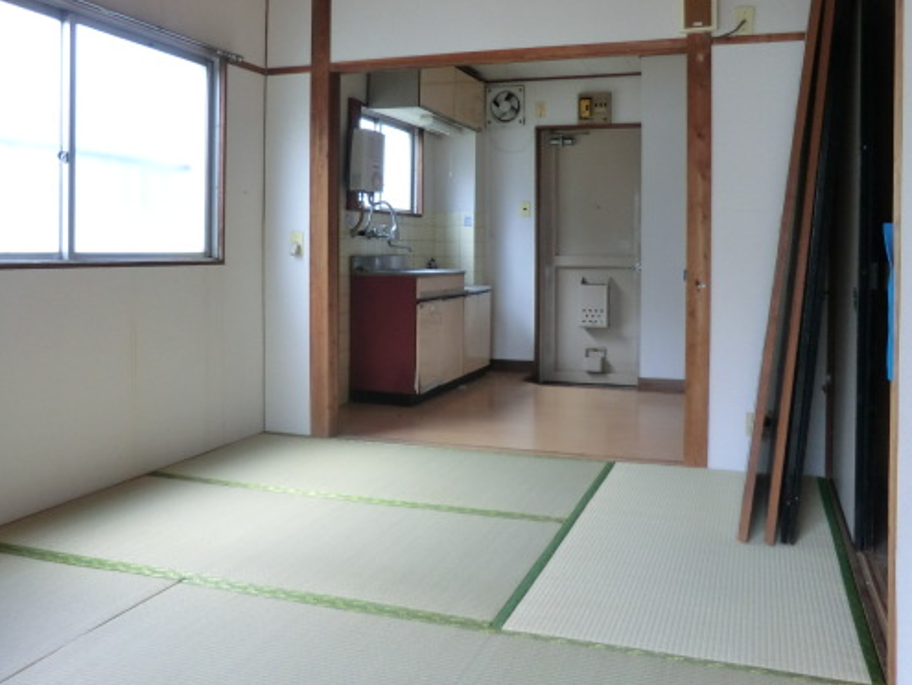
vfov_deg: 45.2
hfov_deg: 58.3
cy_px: 273
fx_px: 817
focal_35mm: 31
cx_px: 464
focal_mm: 4.3
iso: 125
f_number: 3.2
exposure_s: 1/60
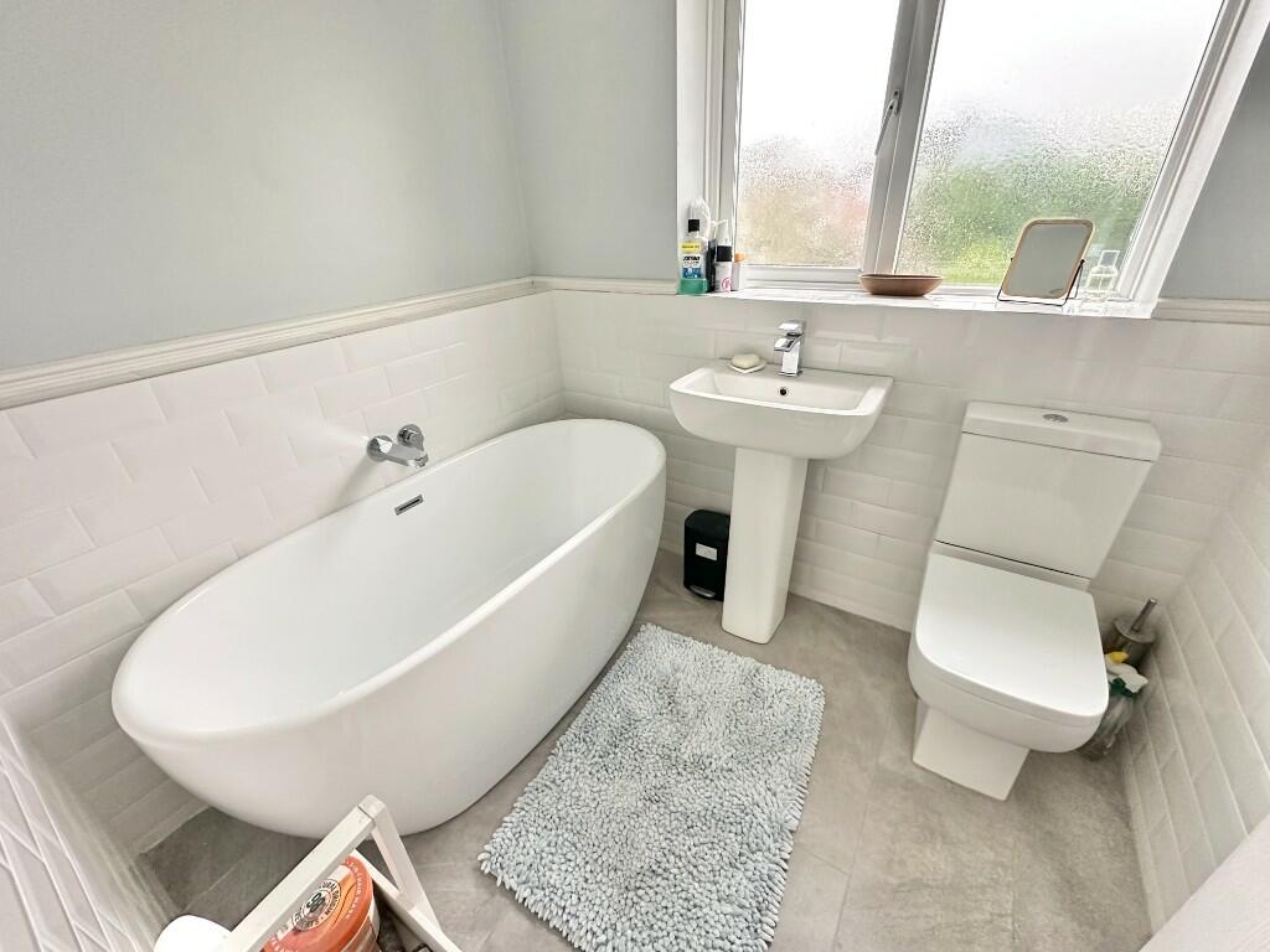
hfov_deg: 102.1
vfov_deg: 85.7
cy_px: 476
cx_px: 635
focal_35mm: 14
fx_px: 514
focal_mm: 2.22
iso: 500
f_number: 2.2
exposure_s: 1/60
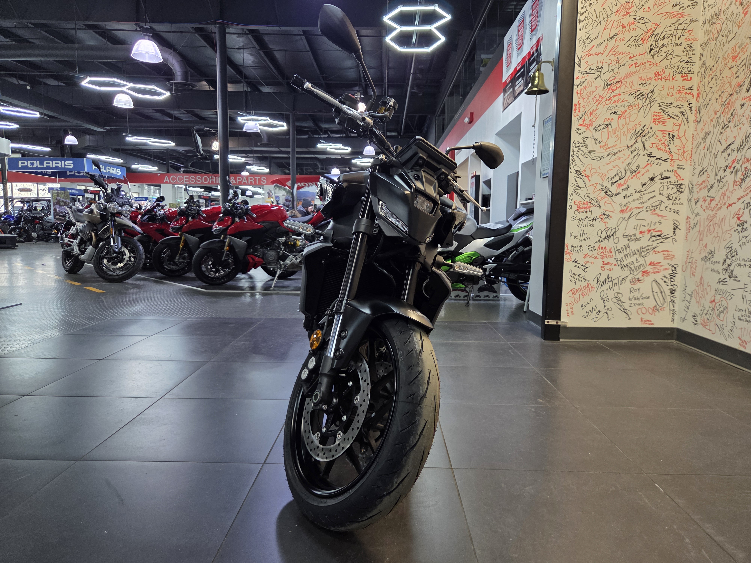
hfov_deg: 73.9
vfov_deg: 58.9
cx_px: 376
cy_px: 282
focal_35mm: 23
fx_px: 499
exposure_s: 1/120
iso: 250
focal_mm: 5.4
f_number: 1.8
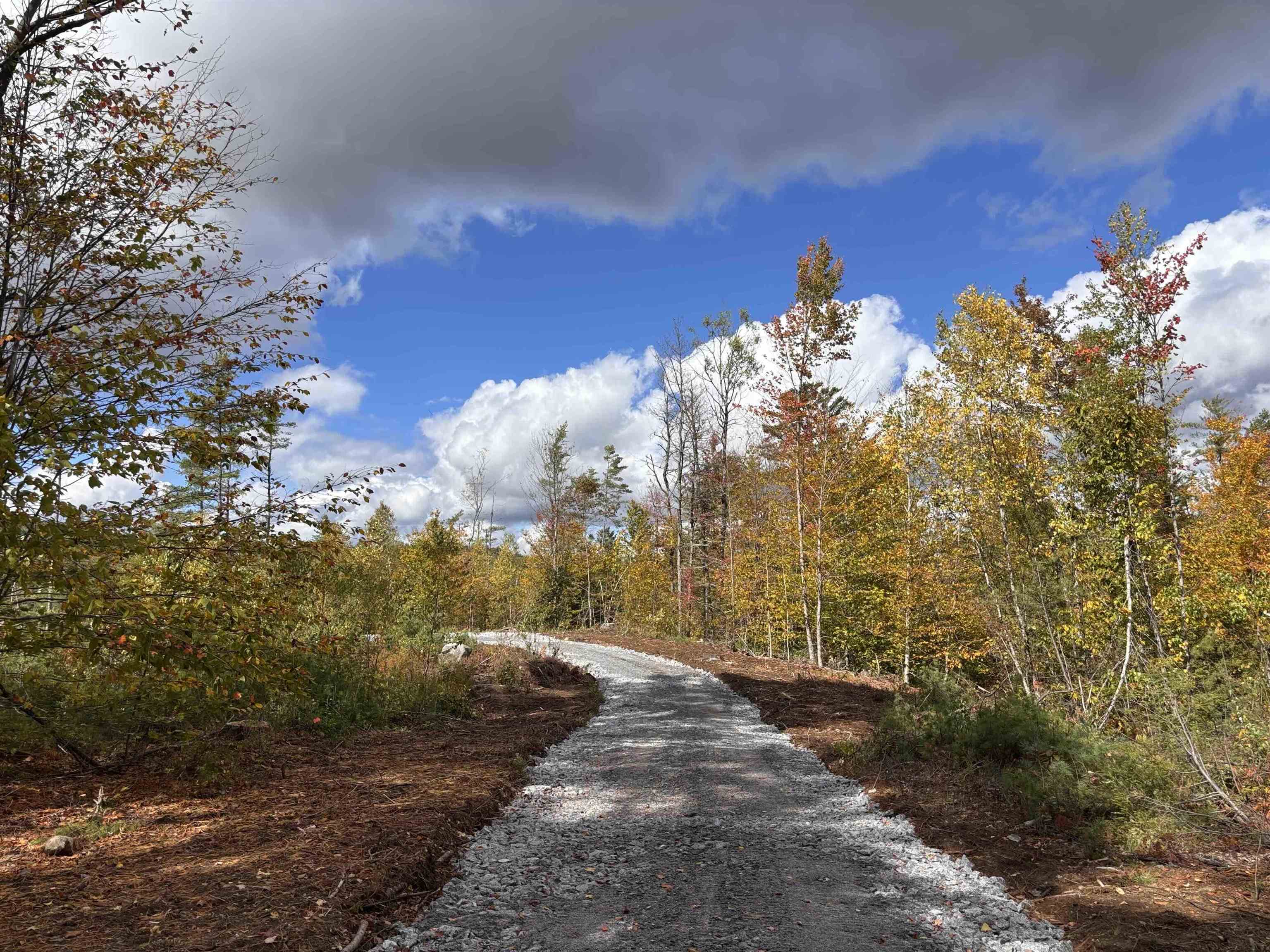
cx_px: 635
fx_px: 954
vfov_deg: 53.1
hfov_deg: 67.3
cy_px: 476
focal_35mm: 26
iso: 50
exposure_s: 1/3788
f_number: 1.6
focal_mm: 5.96
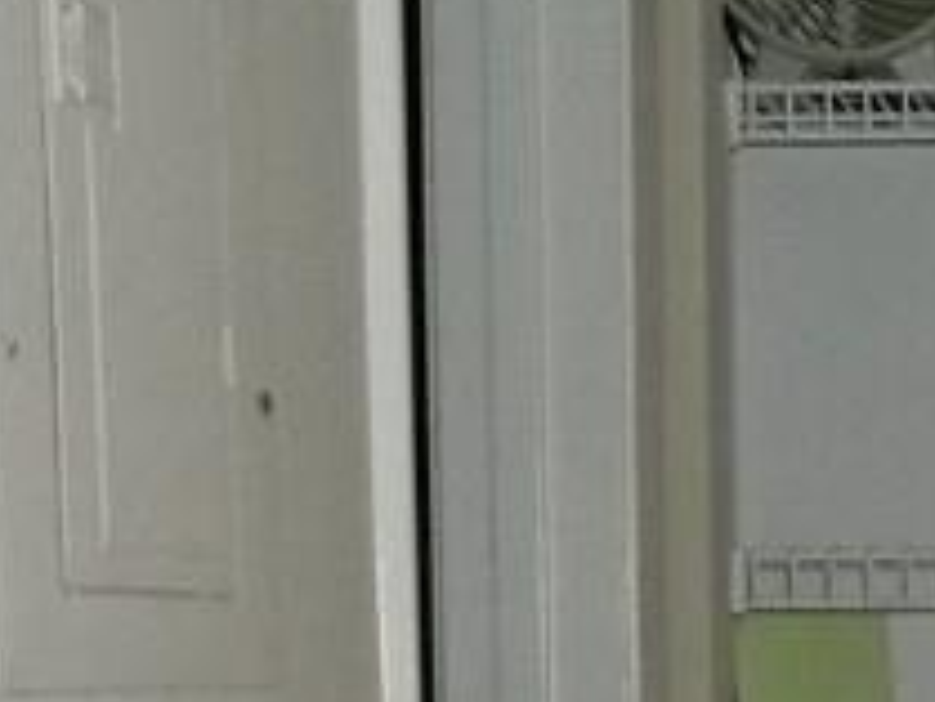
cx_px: 1159
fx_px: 4243
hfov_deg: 12.3
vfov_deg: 9.1
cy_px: 1185
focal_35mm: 157
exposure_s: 1/30
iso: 250
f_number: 2.9
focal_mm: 5.7
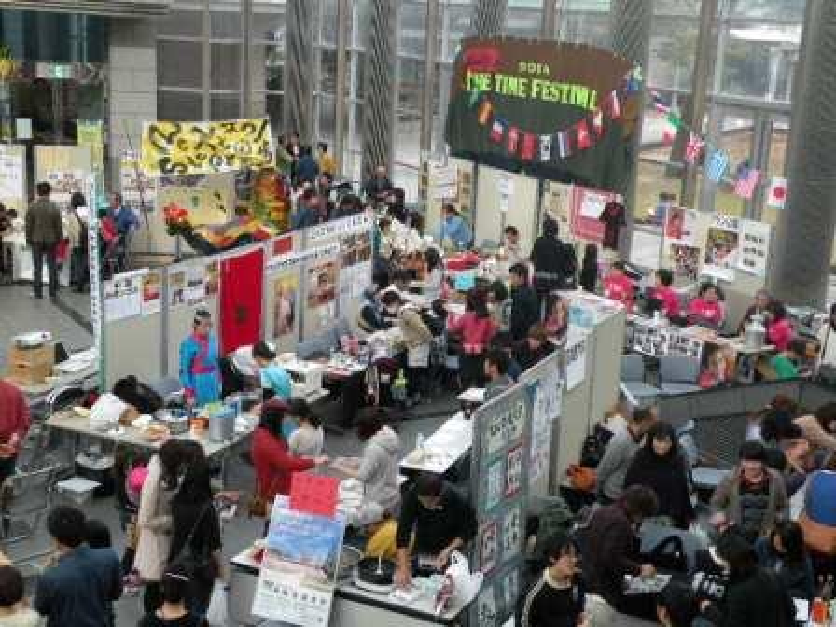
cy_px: 314
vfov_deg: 26.1
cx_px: 418
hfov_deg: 34.3
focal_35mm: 56
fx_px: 1352
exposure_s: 1/64.5
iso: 64
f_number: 3.5
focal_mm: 9.8
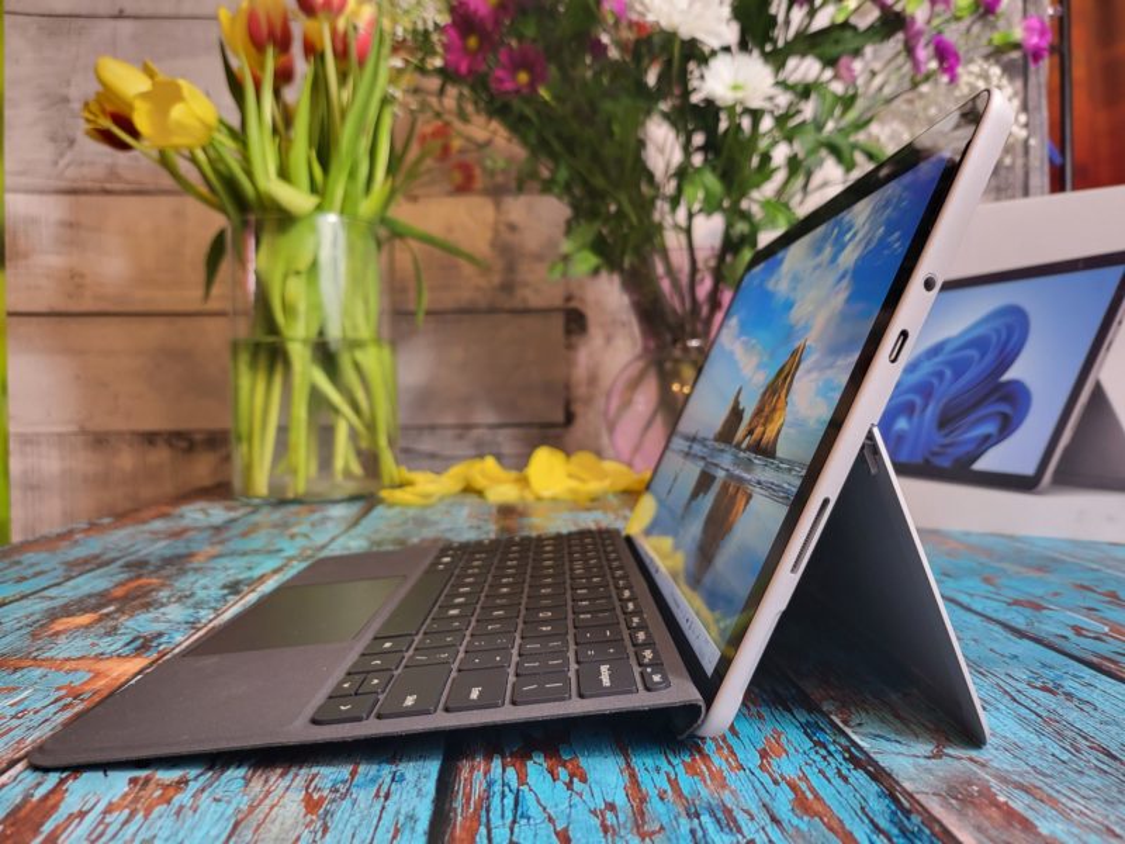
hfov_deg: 71.6
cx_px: 562
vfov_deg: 56.8
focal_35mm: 24
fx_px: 780
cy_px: 422
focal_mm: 5
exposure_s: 1/50
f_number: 1.8
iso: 200
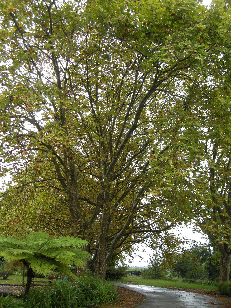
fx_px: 311
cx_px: 116
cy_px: 154
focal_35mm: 35
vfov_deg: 52.6
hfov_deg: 40.7
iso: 64
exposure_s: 1/101
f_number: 3.4
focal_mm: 7.5
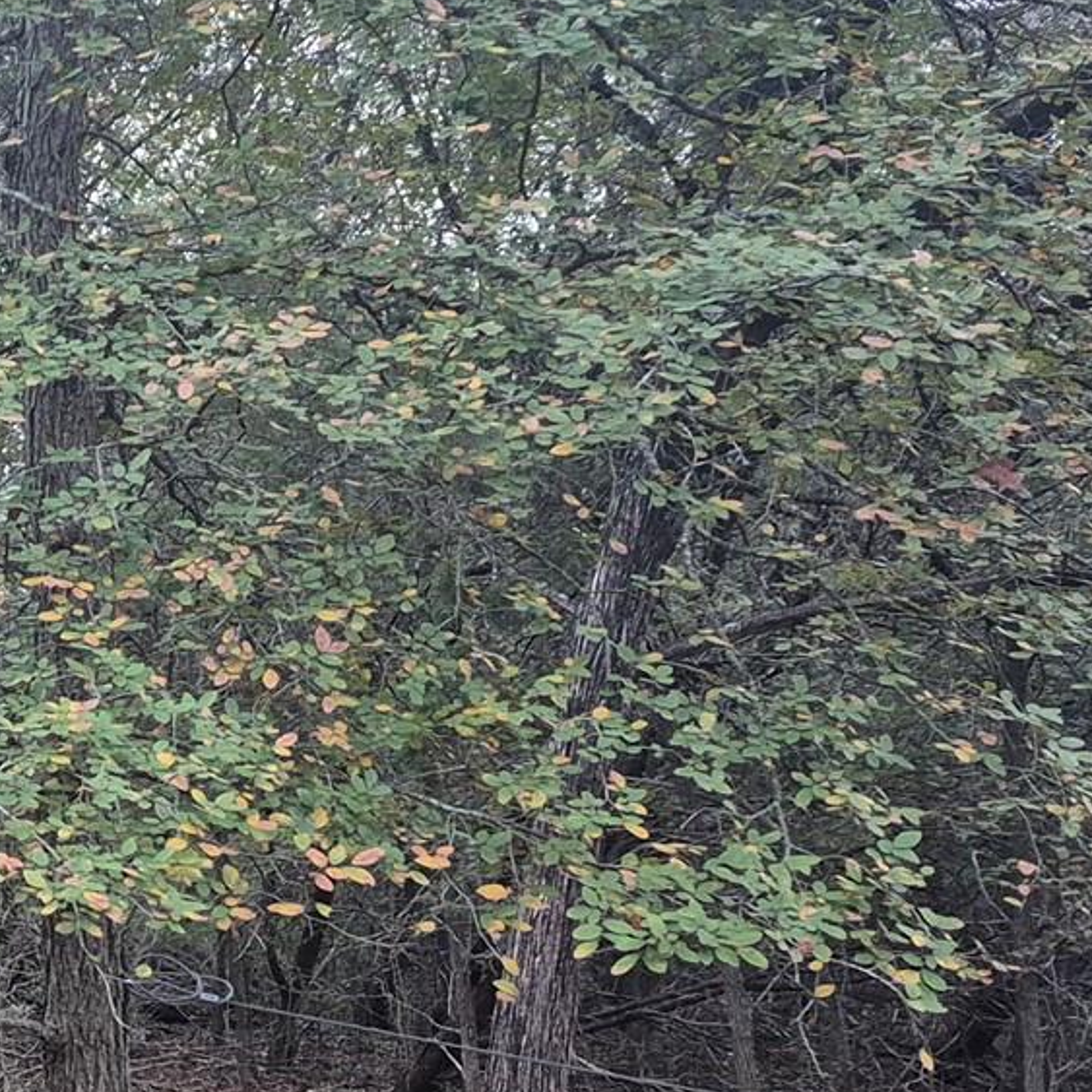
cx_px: -817
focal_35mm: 74
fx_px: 2641
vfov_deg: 23.2
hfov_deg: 18.7
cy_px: 776
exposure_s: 1/60
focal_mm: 5.4
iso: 800
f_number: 1.8
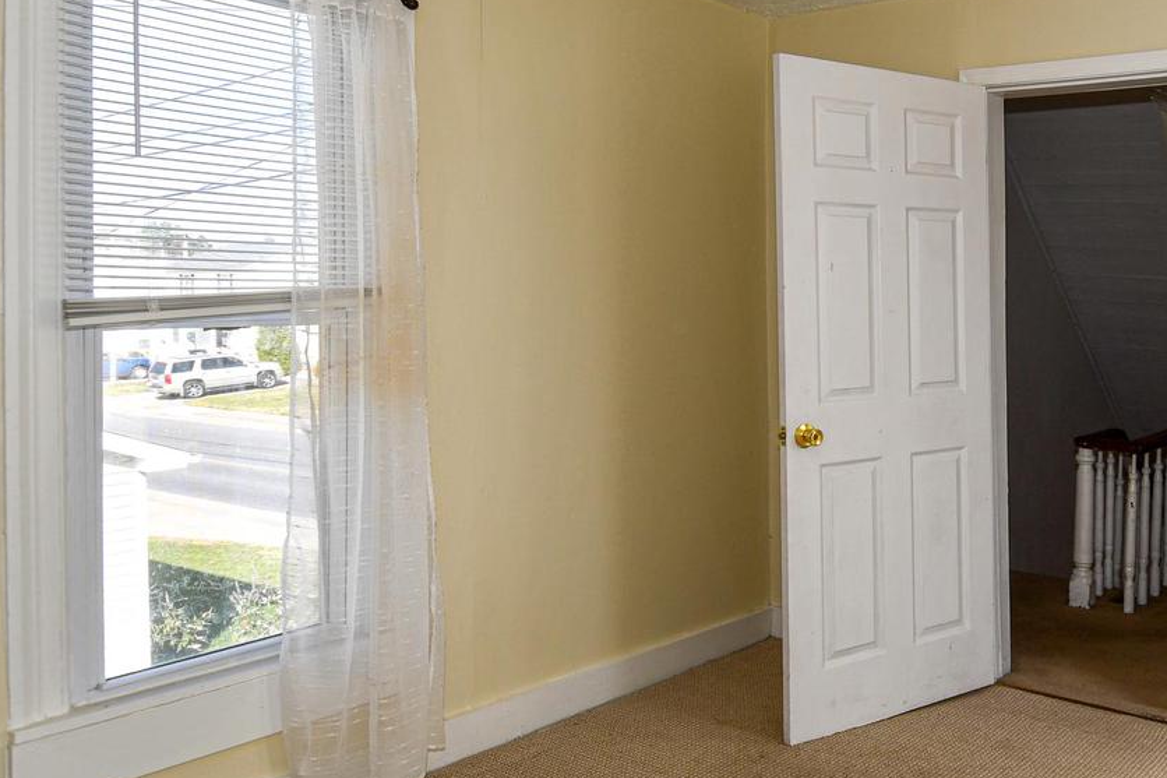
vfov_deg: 42.2
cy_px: 339
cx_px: 967
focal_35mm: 31
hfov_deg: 55.2
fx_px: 1005
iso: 100
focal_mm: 12
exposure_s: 1/160
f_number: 6.3
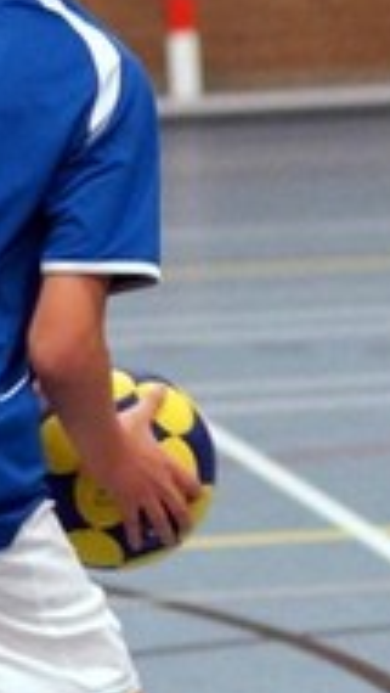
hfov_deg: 2.8
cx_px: 1144
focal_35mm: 423
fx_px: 7770
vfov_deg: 5.1
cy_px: 361
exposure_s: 1/250
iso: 800
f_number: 2
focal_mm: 50
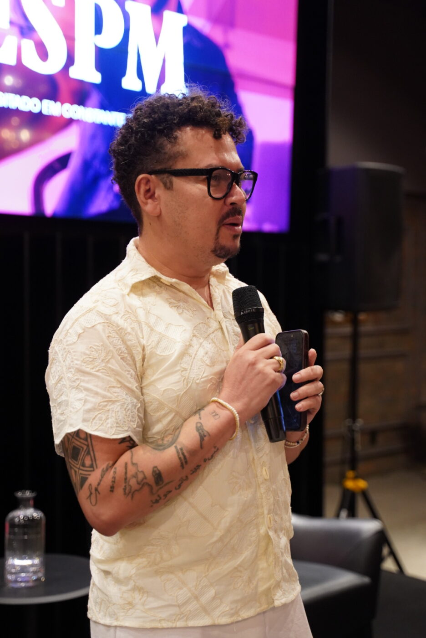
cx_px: 213
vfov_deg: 36.8
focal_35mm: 54
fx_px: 957
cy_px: 319
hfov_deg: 25.1
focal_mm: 54
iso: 5000
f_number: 2.8
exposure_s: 1/125
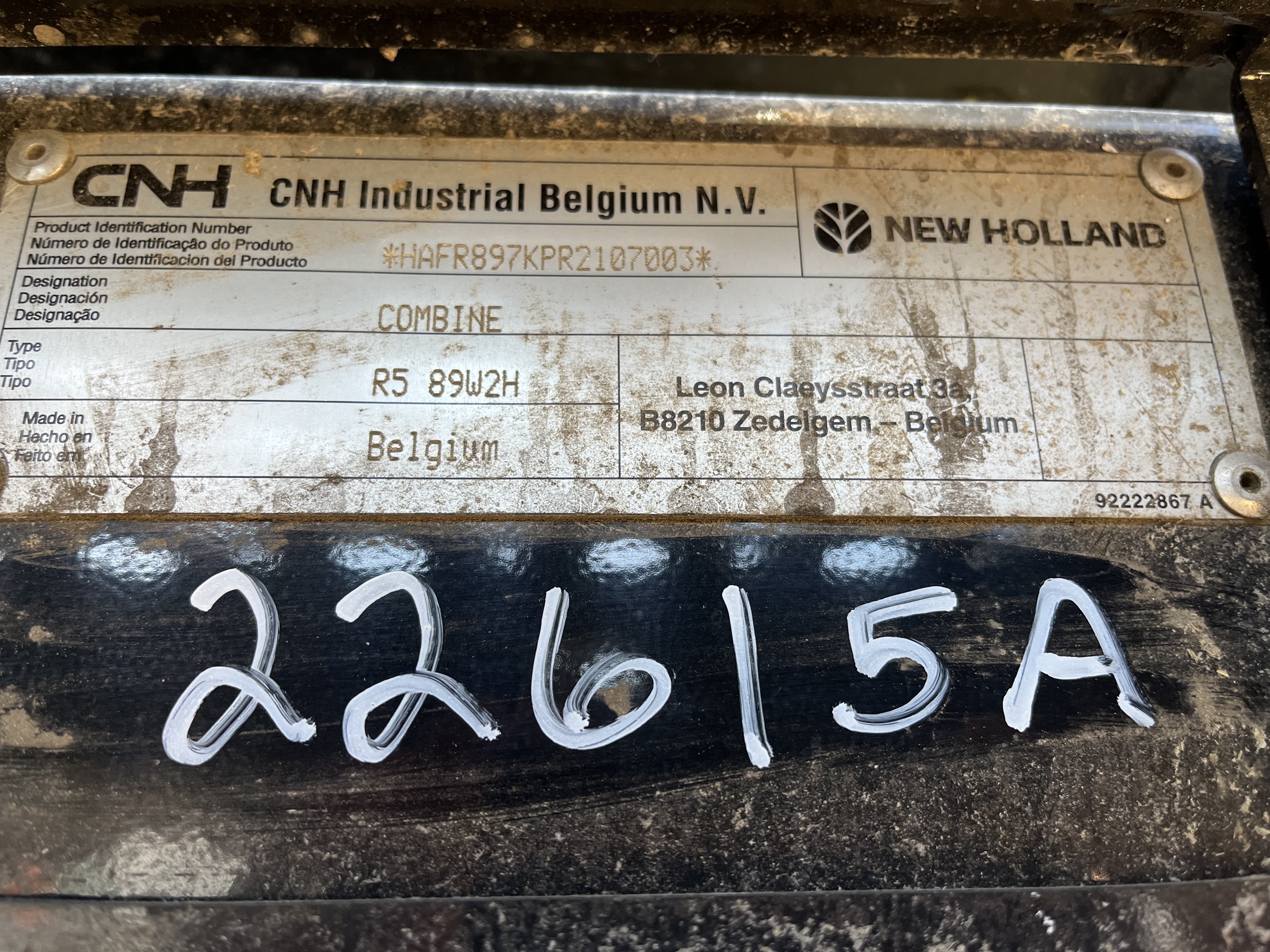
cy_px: 476
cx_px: 635
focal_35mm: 26
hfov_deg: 67.3
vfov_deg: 53.1
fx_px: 954
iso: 100
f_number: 1.6
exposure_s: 1/121
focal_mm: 5.1
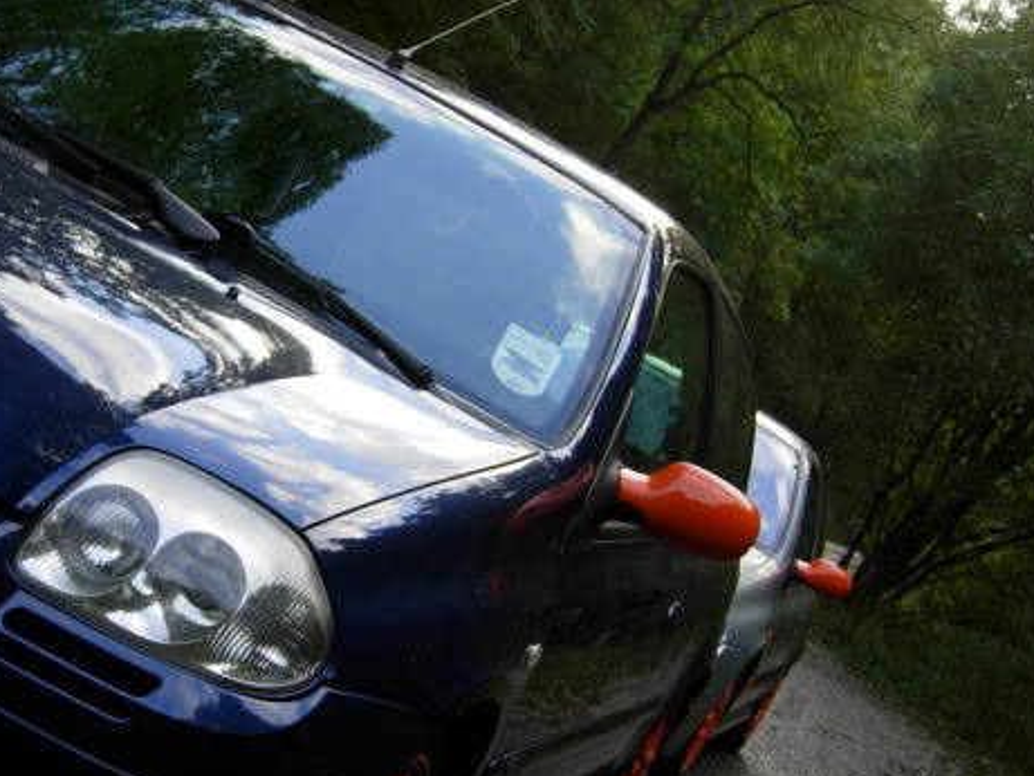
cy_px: 500
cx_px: 310
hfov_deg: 24.2
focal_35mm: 80
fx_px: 2390
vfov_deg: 18.4
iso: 50
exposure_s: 1/93.1
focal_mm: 7.5
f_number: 2.7
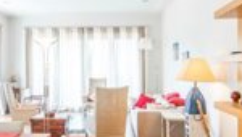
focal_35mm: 39
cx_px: 110
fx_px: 251
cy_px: 69
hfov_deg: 51.5
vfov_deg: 30.6
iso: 100
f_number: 5.6
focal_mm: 14
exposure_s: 1/3
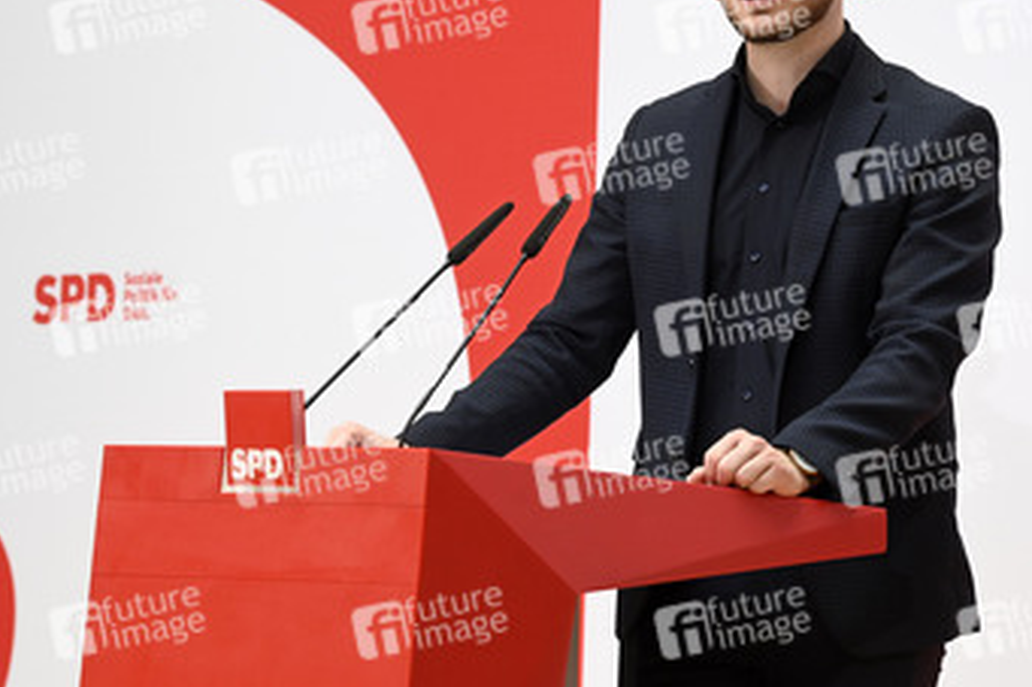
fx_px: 4928
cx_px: 652
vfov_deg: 8.0
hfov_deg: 11.9
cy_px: 245
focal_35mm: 172
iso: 1600
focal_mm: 130
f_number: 7.1
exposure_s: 1/400
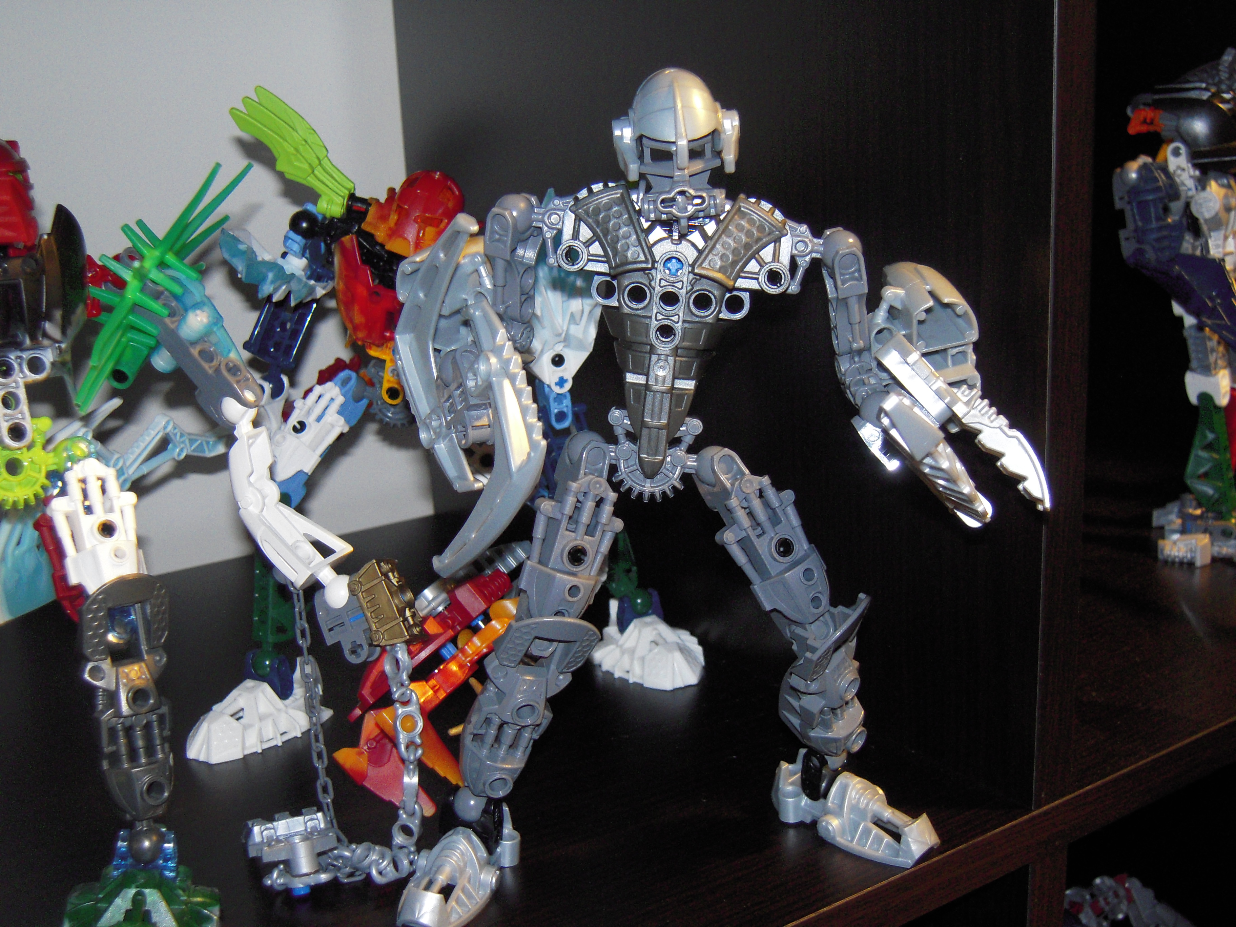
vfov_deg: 35.1
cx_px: 618
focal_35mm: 41
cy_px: 464
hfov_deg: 45.8
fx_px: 1464
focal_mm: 7.3
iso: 400
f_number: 3.2
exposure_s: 1/30
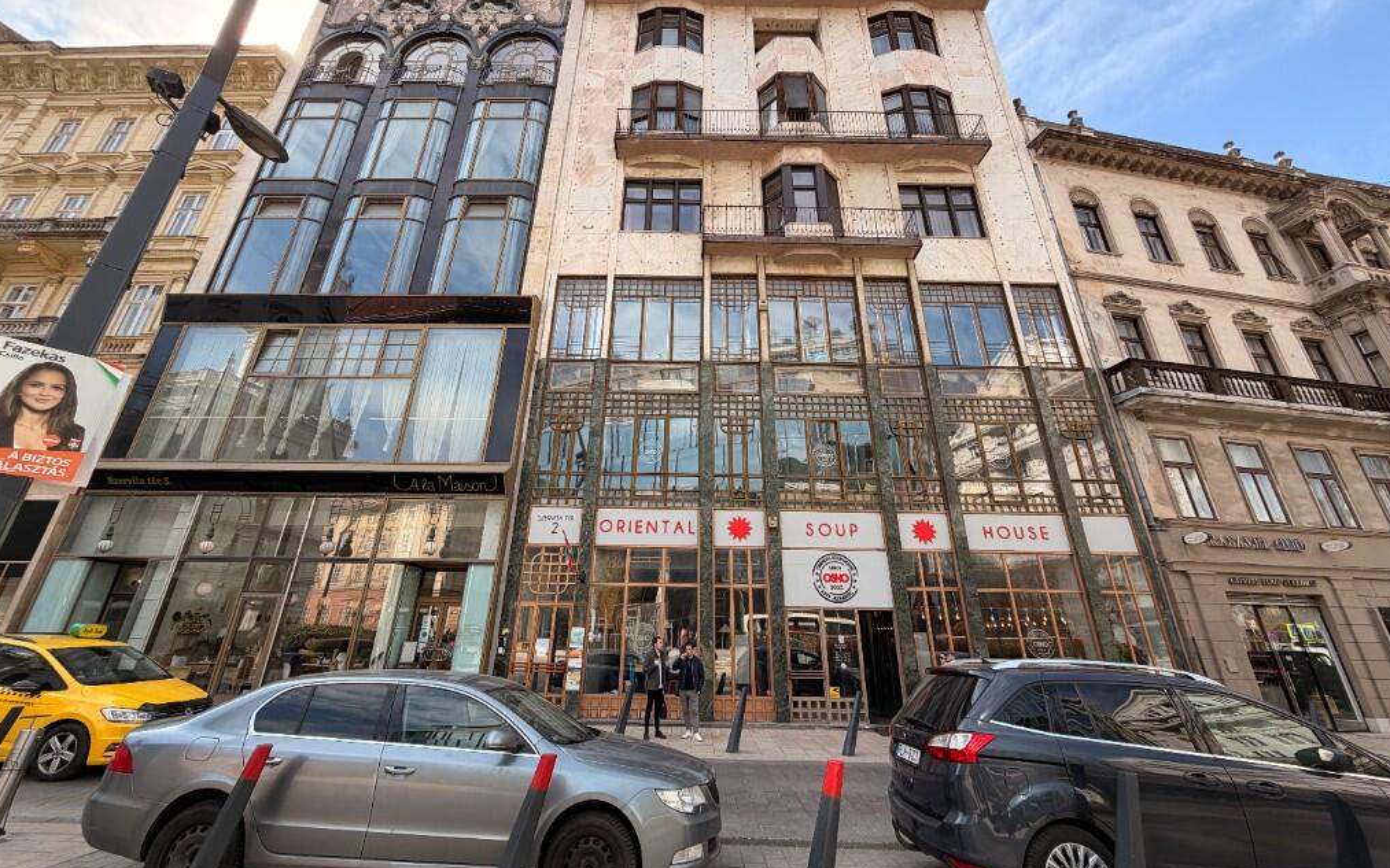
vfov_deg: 74.6
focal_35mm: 15
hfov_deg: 101.5
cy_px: 392
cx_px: 696
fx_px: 568
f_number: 2.2
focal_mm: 2.22
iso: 40
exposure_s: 1/686
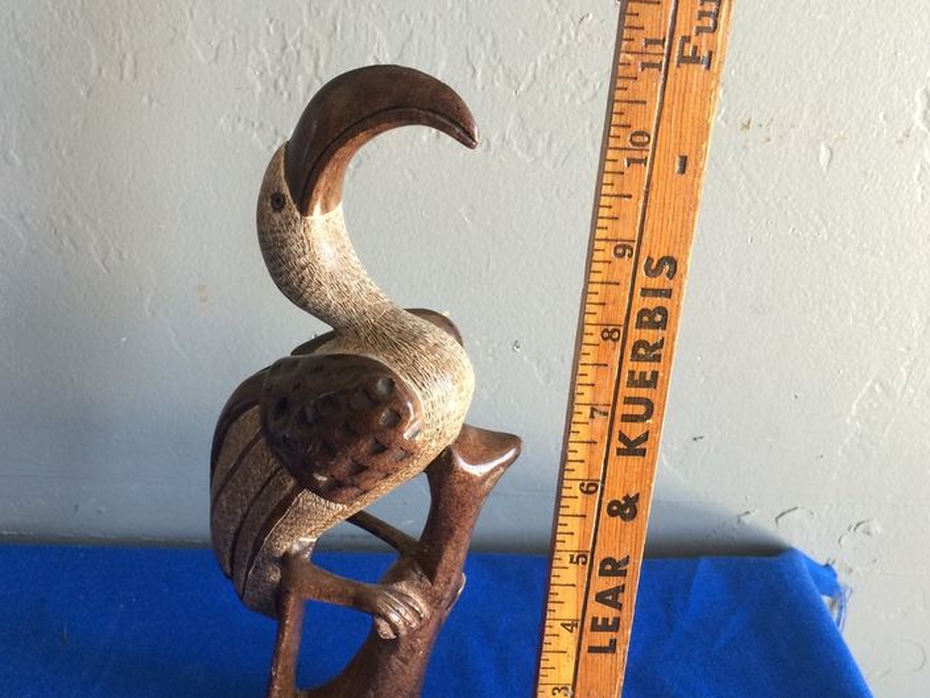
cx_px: 390
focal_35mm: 37
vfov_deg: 38.6
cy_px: 403
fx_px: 994
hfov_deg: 49.9
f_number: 2.2
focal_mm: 4.15
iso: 64
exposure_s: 1/30
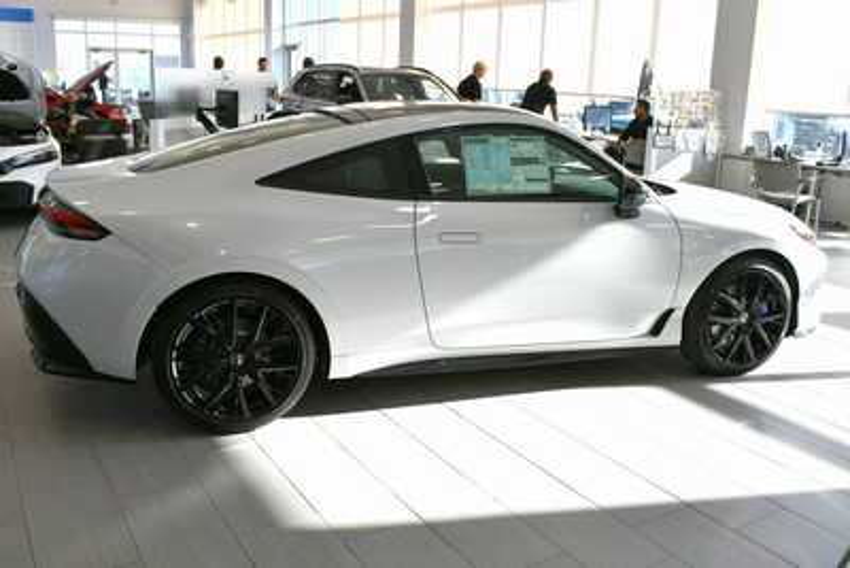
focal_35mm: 33
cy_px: 284
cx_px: 425
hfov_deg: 57.2
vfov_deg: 40.0
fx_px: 779
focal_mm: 22
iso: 200
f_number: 8
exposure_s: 1/250
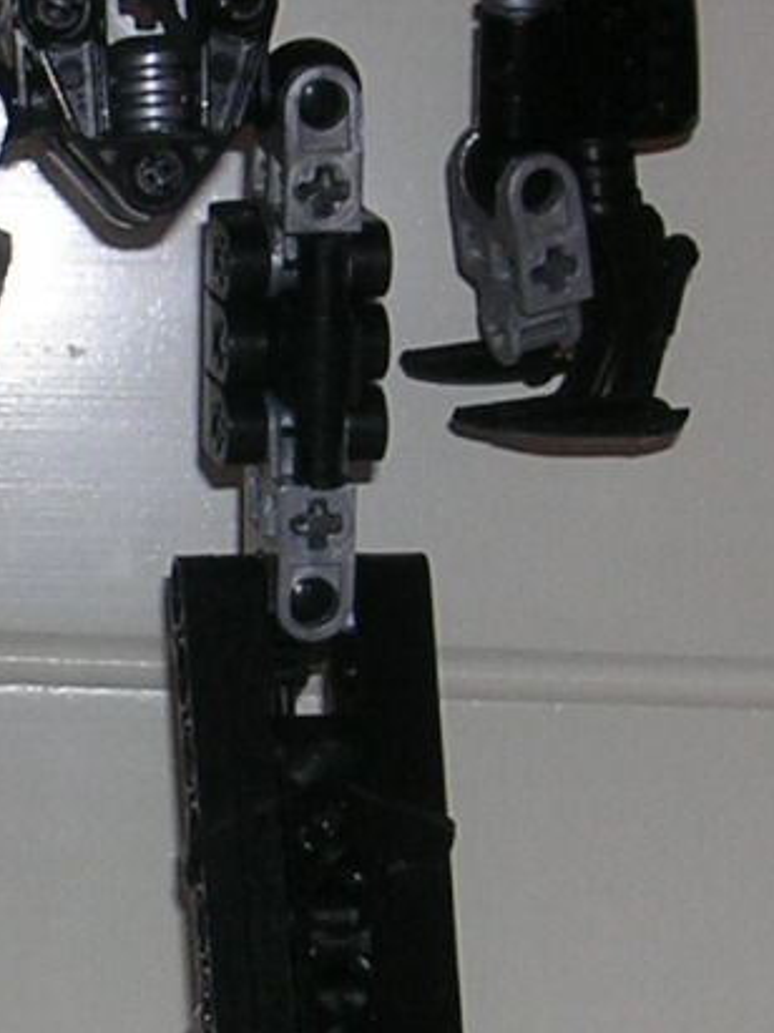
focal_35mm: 148
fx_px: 4415
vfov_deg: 13.3
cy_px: 337
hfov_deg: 10.0
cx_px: 221
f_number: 2.8
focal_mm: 5.8
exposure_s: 1/60.1
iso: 50
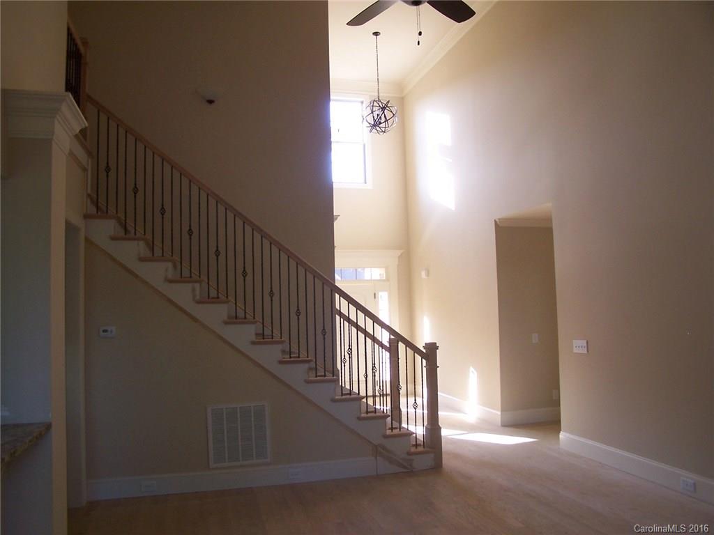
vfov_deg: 37.7
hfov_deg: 49.0
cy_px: 268
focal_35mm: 38
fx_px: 784
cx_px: 357
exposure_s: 1/30
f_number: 2.8
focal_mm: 6.3
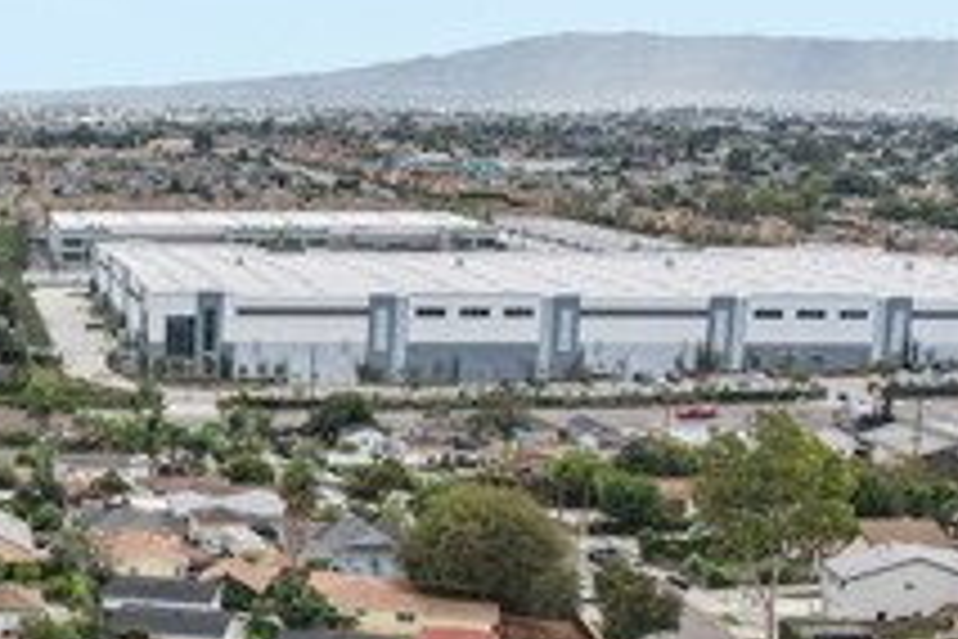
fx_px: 1756
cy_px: 508
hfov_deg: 28.6
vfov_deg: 20.4
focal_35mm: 66
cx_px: 0
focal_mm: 8.4
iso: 100
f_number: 2.8
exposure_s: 1/1250
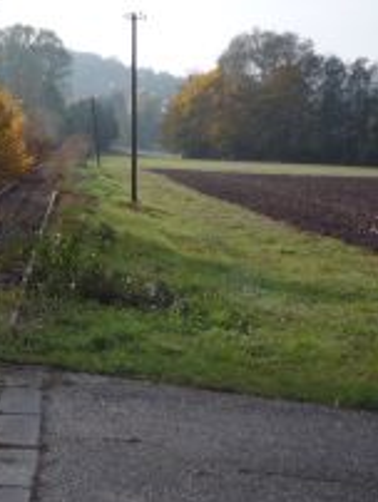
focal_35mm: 76
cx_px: -137
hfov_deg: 17.9
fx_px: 1104
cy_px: 224
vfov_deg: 25.6
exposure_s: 1/400
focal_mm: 5.2
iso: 100
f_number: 4.5
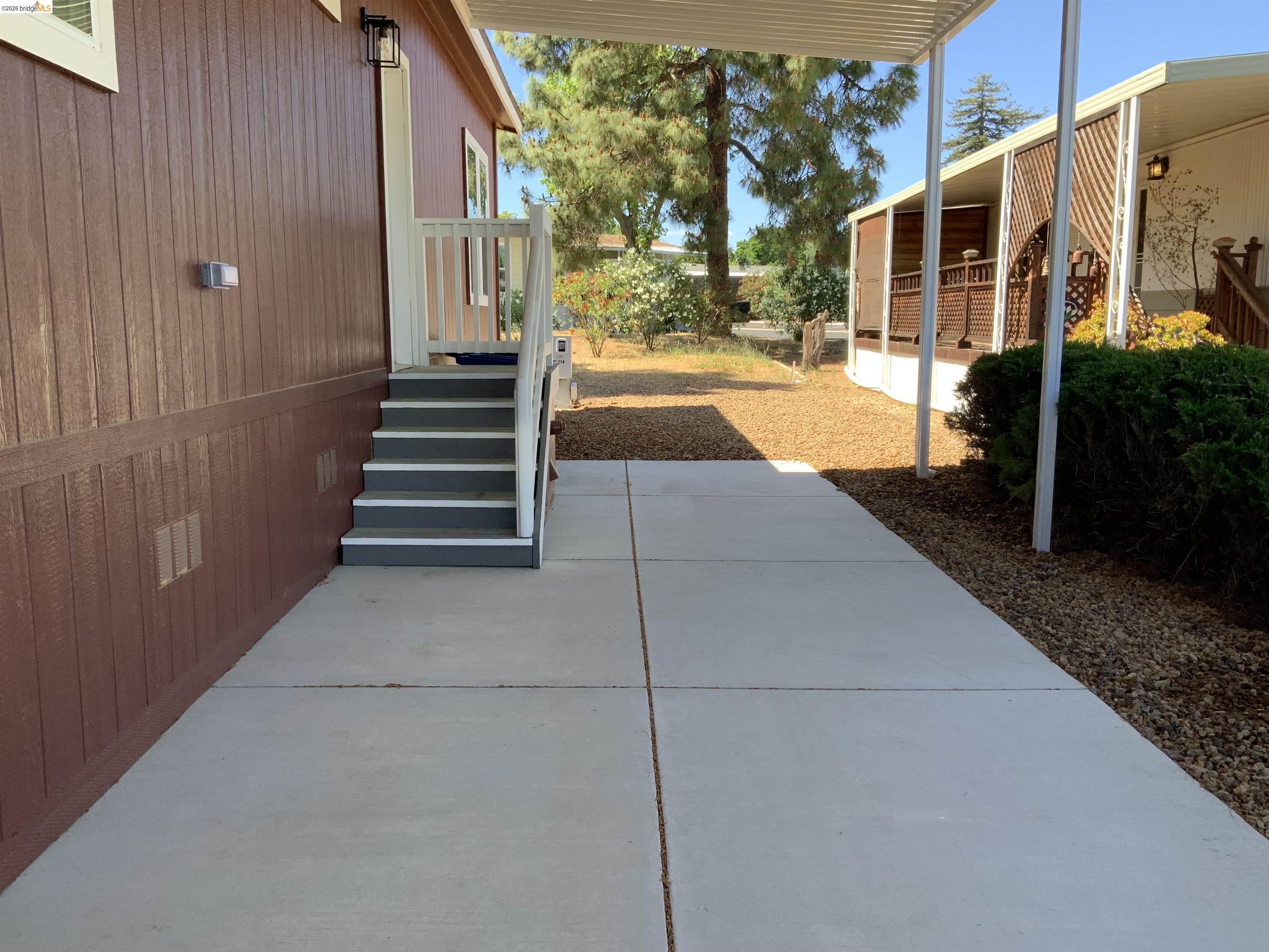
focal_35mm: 29
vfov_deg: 48.2
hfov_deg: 61.7
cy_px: 476
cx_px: 634
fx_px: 1063
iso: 16
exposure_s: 1/257
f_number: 1.8
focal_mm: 3
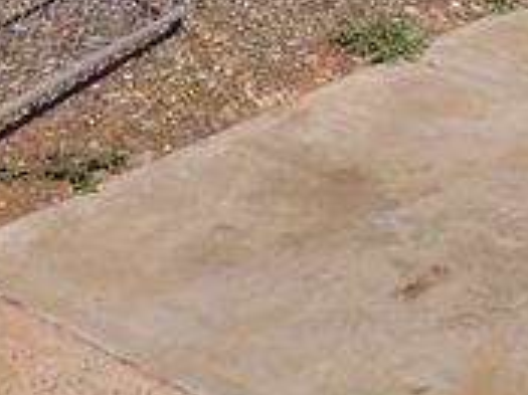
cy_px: -302
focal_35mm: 88
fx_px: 1341
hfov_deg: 21.9
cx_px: 444
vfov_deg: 14.8
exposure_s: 1/200
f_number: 9
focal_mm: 4.3
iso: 100
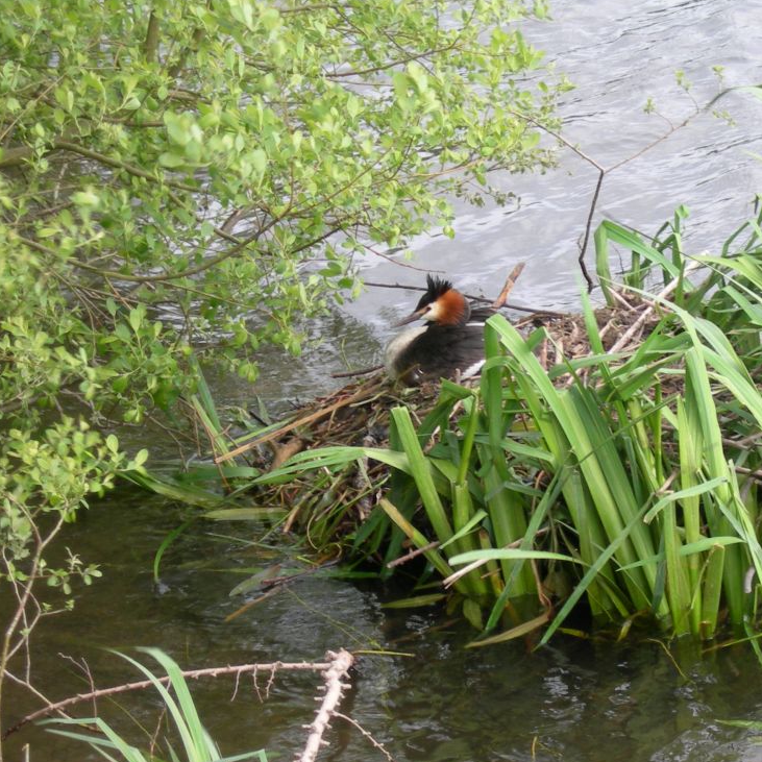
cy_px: 410
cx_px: 647
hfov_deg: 10.0
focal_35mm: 175
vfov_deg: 10.0
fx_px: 4358
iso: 50
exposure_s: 1/56
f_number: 4.9
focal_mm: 23.4
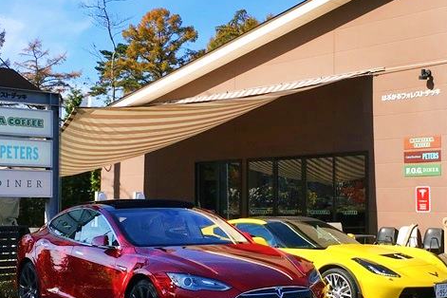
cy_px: 178
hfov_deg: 31.3
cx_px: 275
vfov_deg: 21.2
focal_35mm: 64
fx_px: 795
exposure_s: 1/905
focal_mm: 4.15
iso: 25
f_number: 2.2
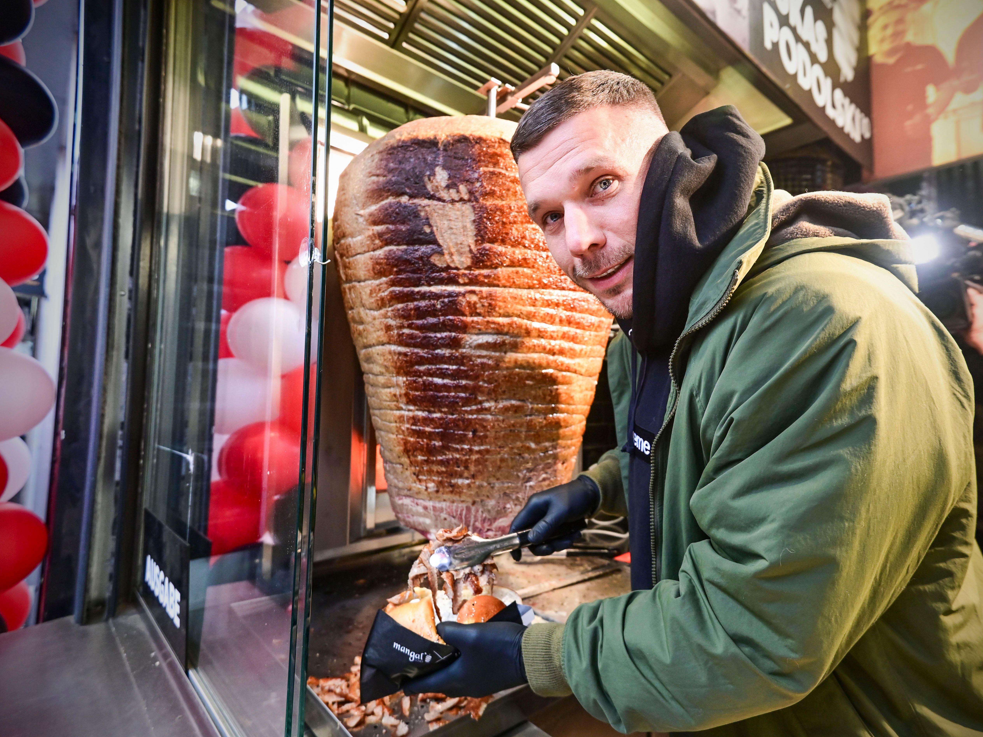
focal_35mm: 18
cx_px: 535
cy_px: 373
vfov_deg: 71.6
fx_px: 511
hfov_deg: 87.5
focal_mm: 16
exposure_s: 1/250
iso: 2000
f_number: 4.5
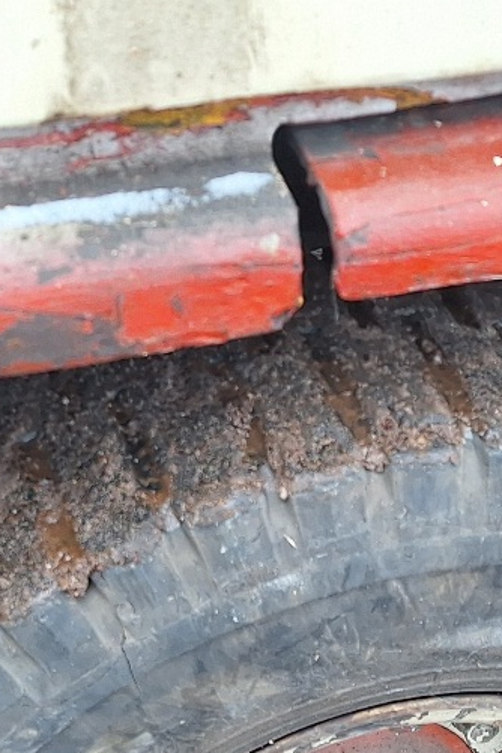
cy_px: 890
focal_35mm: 78
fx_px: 1631
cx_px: 362
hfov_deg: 17.4
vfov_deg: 23.8
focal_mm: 5.54
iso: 40
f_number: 1.8
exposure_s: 1/133
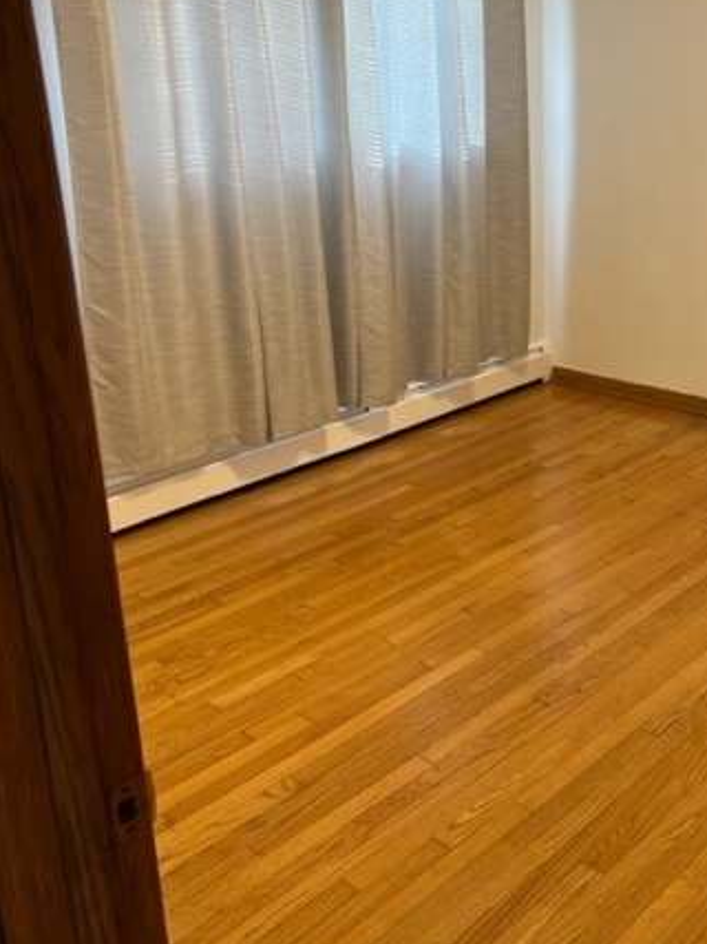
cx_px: 528
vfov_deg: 47.7
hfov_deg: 36.0
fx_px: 1063
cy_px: 396
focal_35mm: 39
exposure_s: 1/120
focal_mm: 5.7
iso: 125
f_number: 1.5
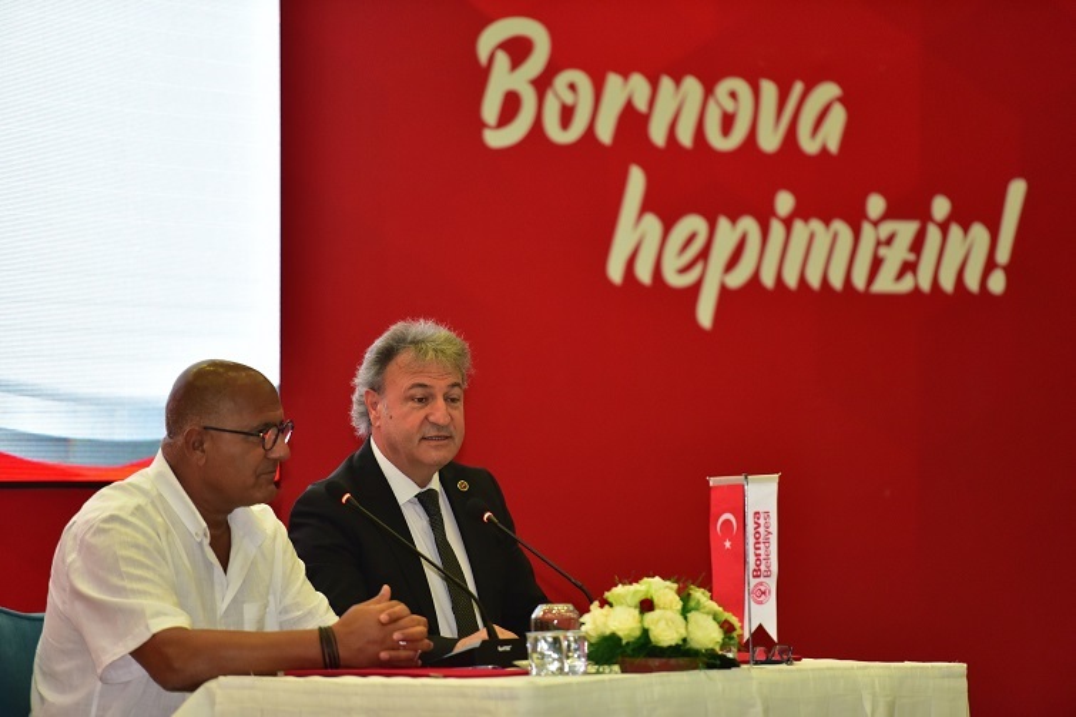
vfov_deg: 6.9
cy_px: 358
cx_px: 538
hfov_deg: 10.3
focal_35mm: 200
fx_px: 5976
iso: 1000
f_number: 2.8
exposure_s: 1/160
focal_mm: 200
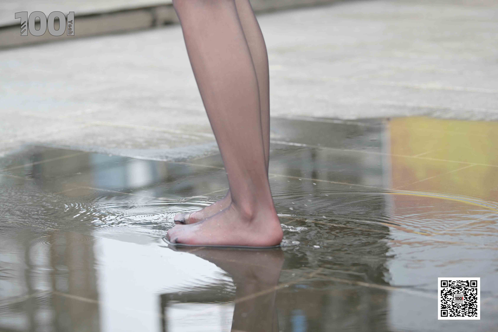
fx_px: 1522
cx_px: 249
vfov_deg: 12.5
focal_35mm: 110
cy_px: 166
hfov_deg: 18.6
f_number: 4
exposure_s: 1/320
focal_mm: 110
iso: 200
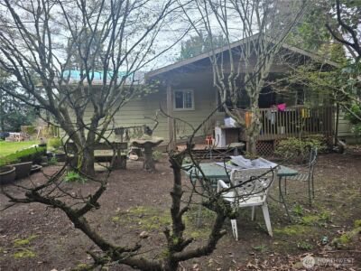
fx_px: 240
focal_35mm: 23
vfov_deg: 58.9
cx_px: 180
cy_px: 136
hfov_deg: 73.9
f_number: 1.7
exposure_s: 1/180
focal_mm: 6.3
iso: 20
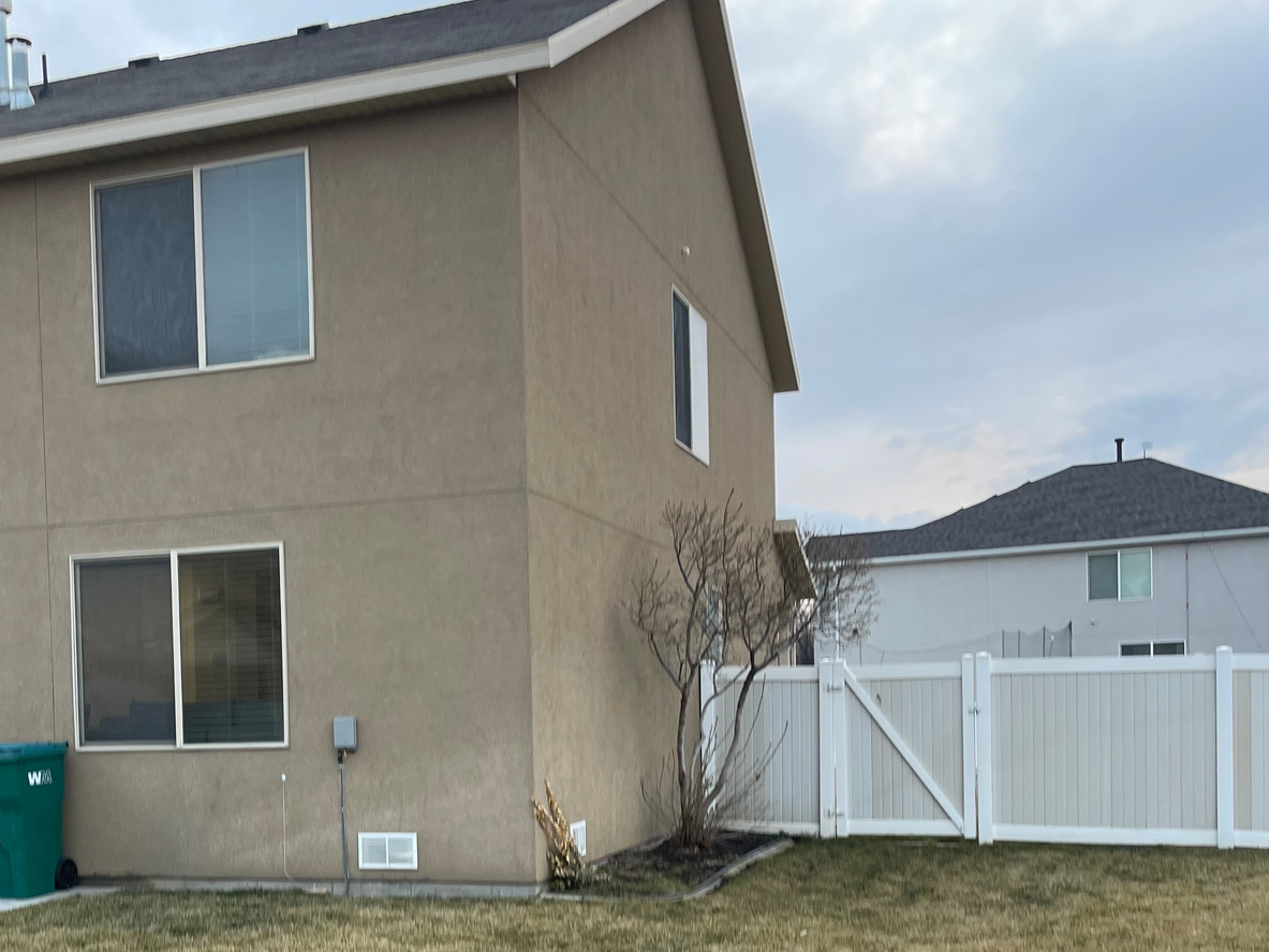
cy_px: 734
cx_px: 344
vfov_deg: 31.5
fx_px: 1650
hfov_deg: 41.1
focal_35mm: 45
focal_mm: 5.1
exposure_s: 1/121
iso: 40
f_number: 1.6
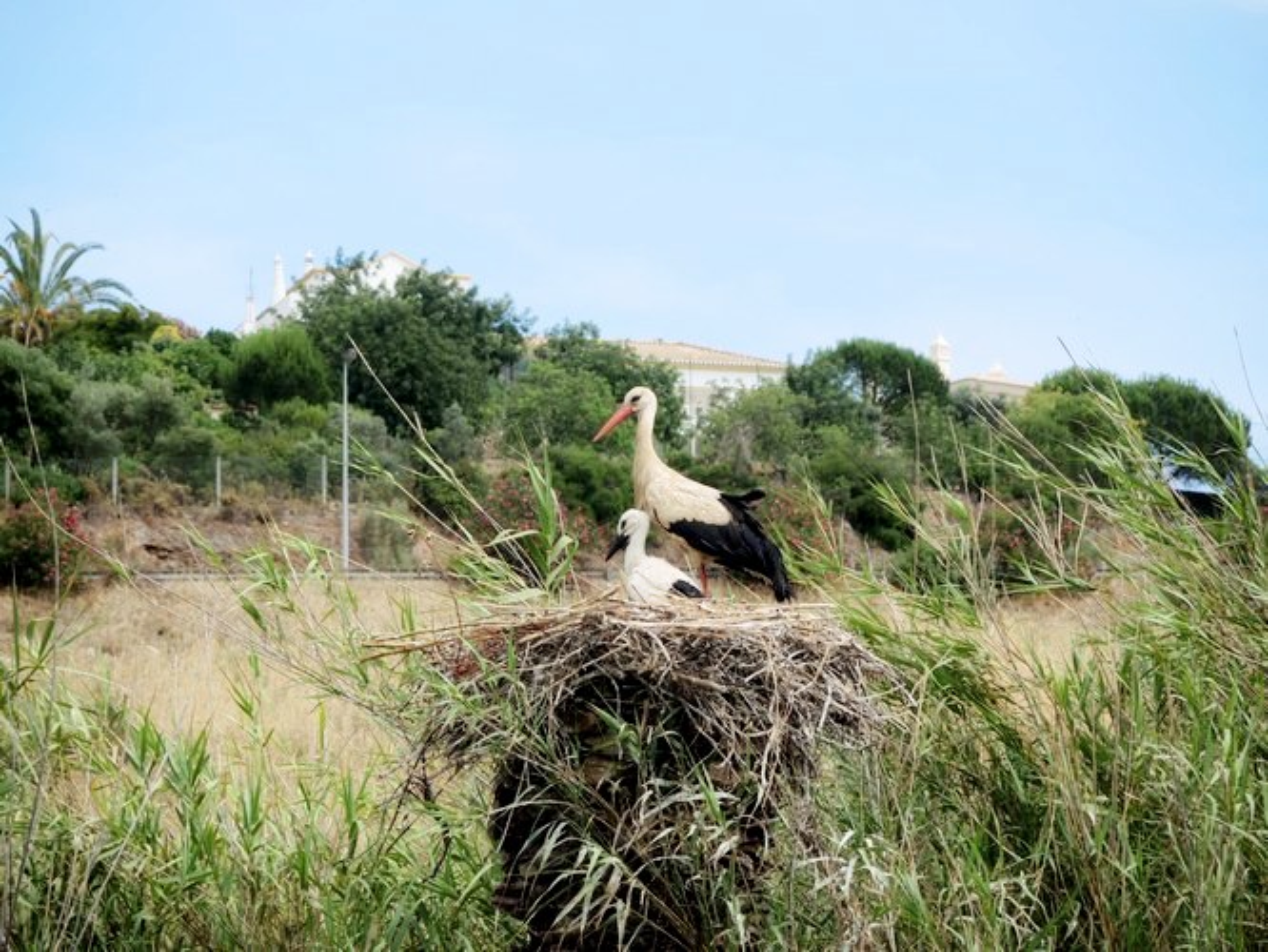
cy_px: 476
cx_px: 634
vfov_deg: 7.4
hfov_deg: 9.9
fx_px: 7329
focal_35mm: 200
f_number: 4
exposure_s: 1/640
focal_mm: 42.8
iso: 100
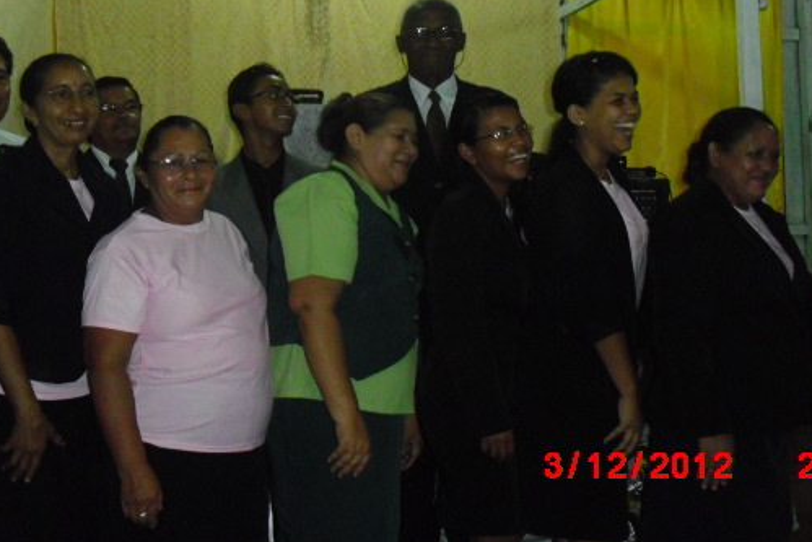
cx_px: 408
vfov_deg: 27.9
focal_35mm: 48
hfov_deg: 41.1
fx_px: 1083
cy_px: 169
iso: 400
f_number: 3.1
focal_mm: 6.3
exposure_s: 1/60
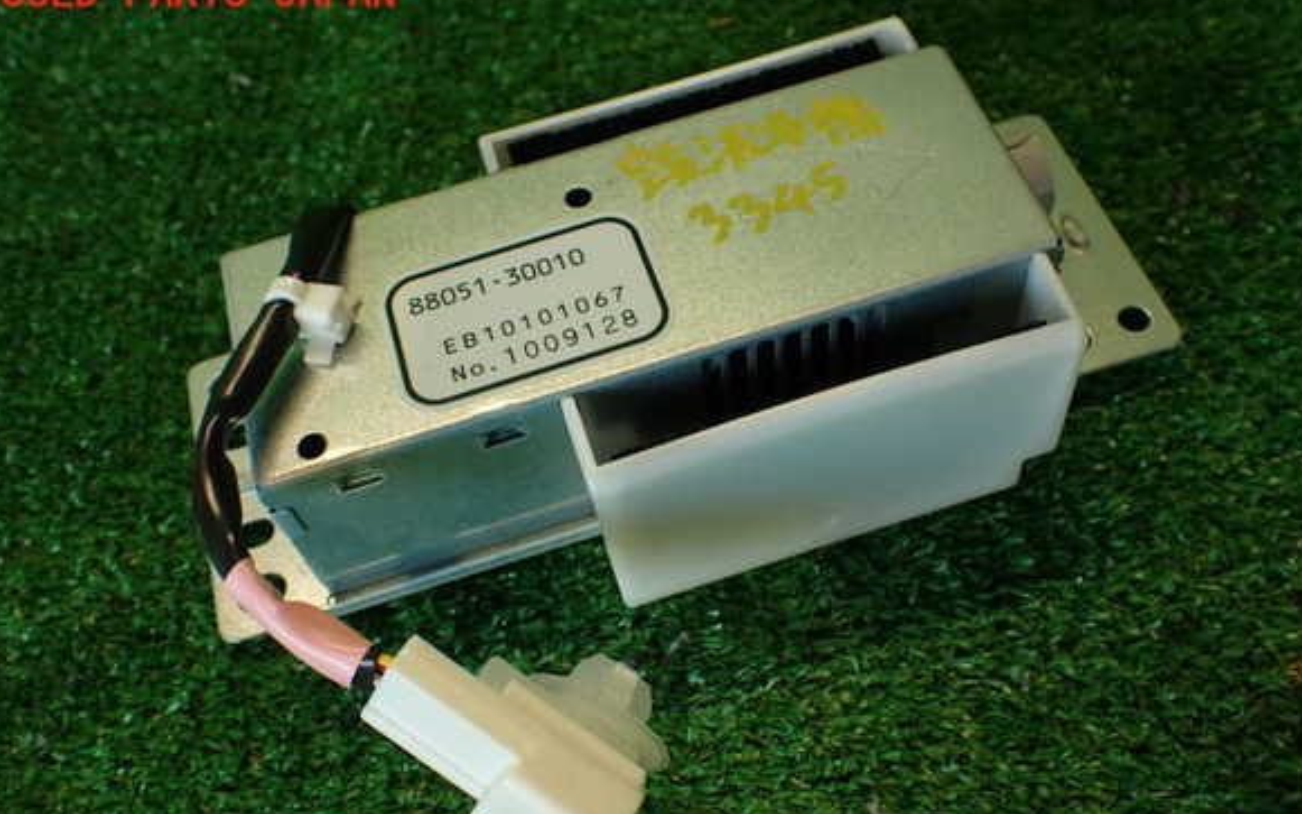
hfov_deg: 55.3
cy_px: 469
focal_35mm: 35
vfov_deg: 36.2
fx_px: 1242
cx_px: 661
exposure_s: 1/60
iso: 160
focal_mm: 5.79
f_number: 2.4
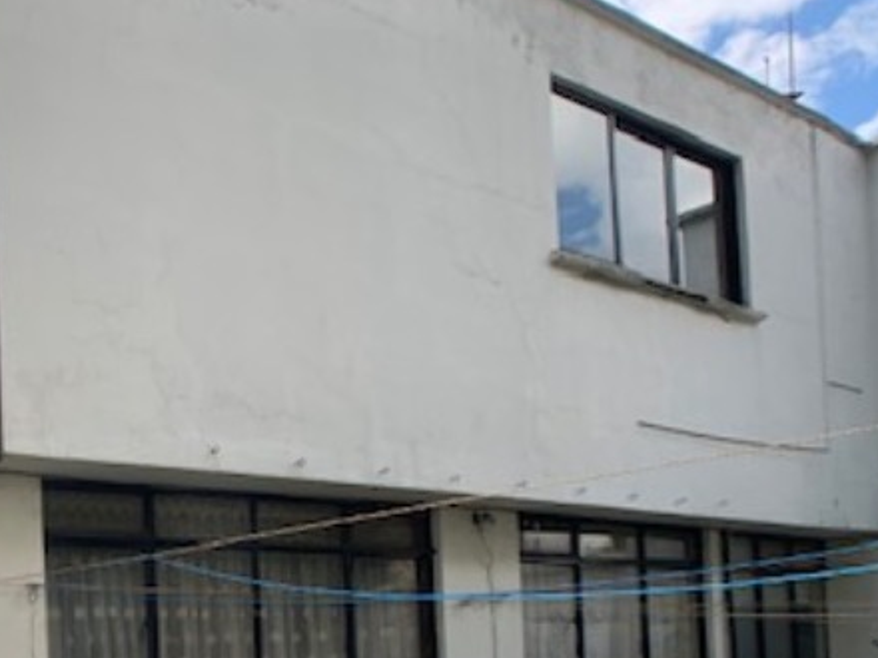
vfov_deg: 22.3
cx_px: 18
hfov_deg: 28.9
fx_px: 1598
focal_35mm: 63
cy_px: 680
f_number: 1.8
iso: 25
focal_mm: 4.25
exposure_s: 1/459
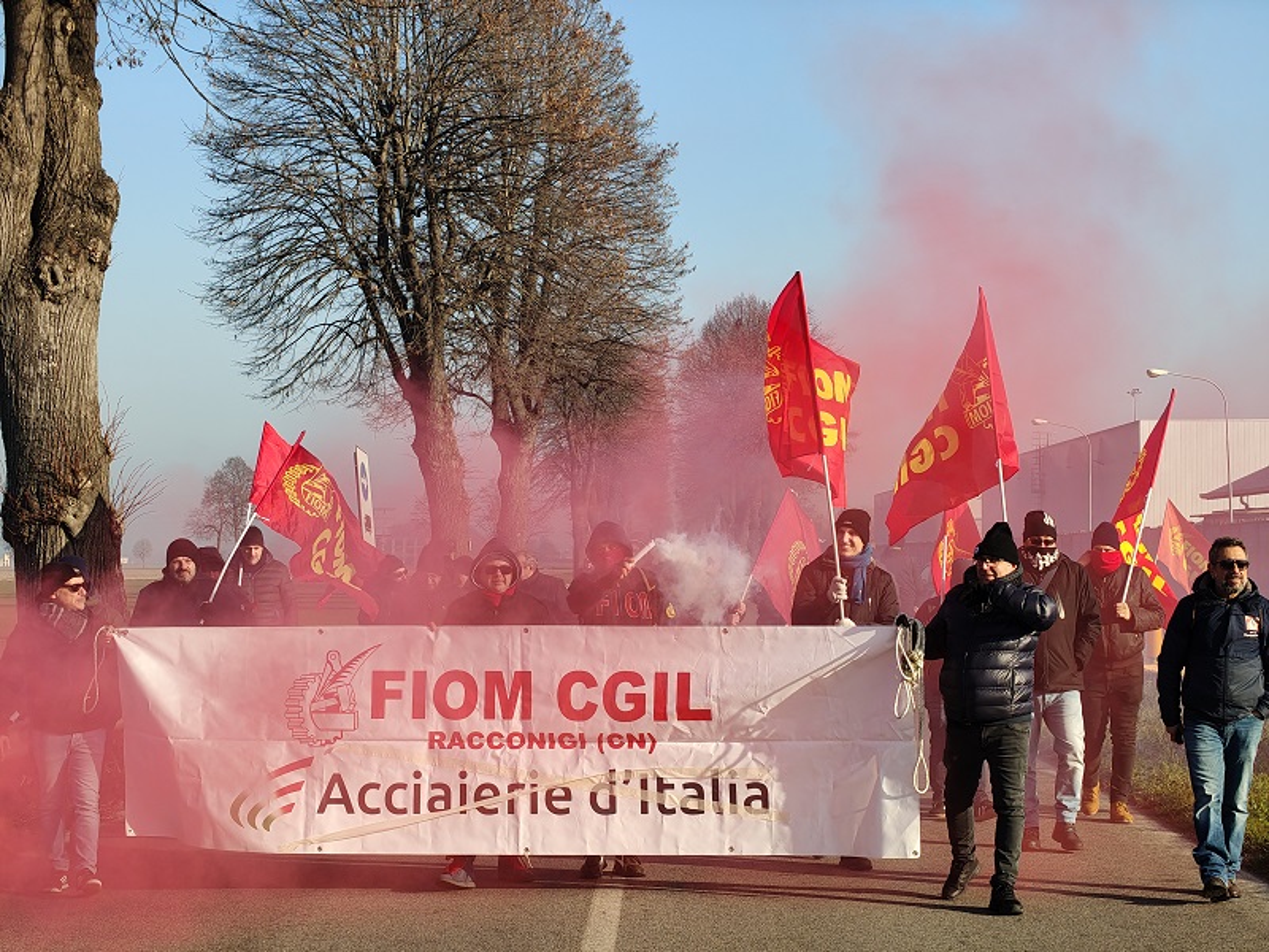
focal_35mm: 73
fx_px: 2676
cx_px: 634
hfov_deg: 26.7
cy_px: 476
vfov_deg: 20.2
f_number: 2.65
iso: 80
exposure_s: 1/813
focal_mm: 13.85
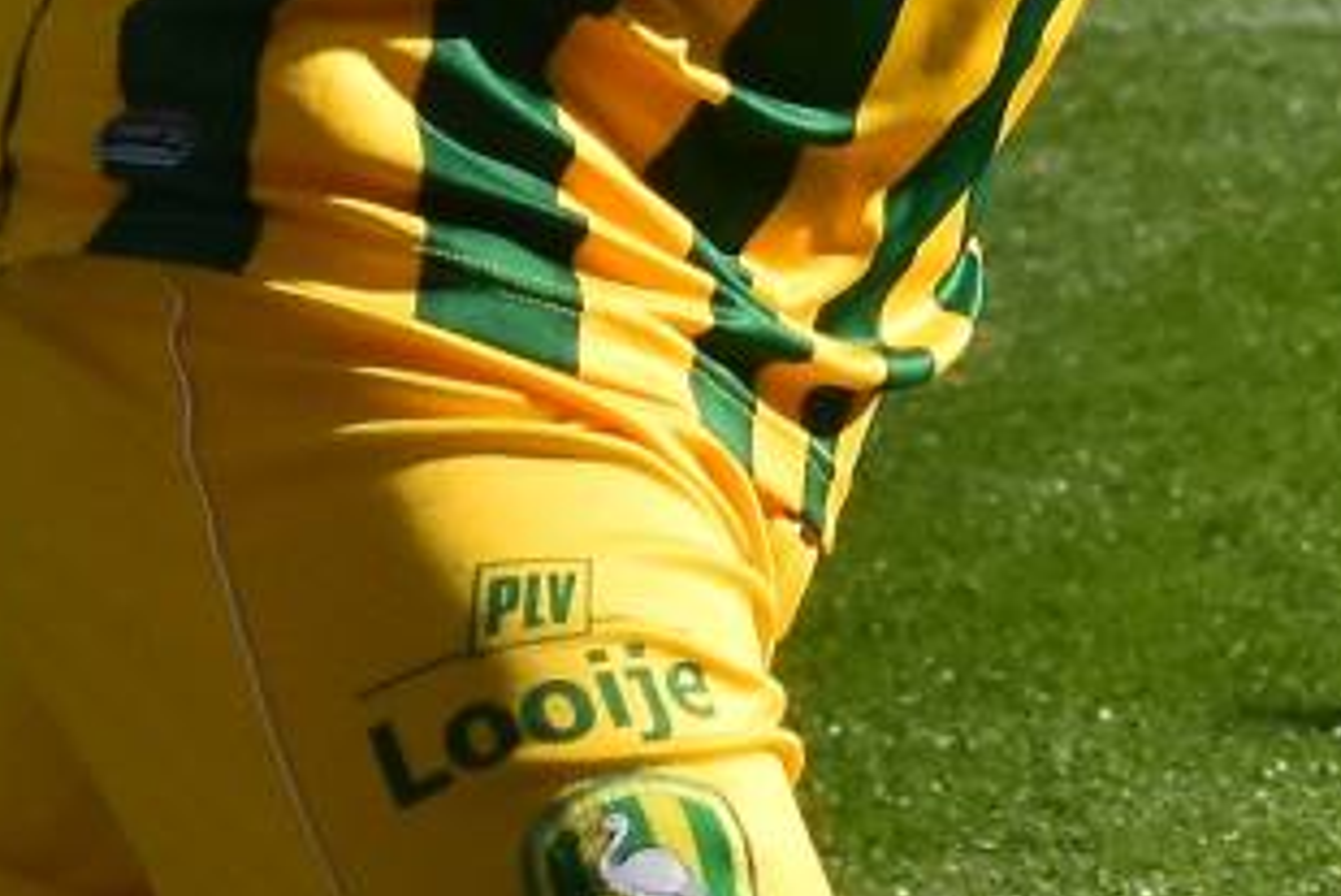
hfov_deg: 3.2
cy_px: -173
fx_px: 24223
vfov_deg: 2.1
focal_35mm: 650
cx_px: 1060
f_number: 5.6
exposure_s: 1/2000
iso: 560
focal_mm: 70
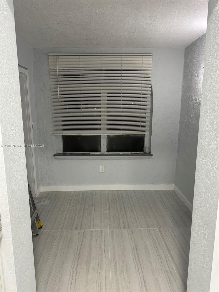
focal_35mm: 24
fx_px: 202
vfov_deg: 71.6
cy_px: 146
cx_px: 110
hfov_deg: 56.8
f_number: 1.78
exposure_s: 1/60
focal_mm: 6.86
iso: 200
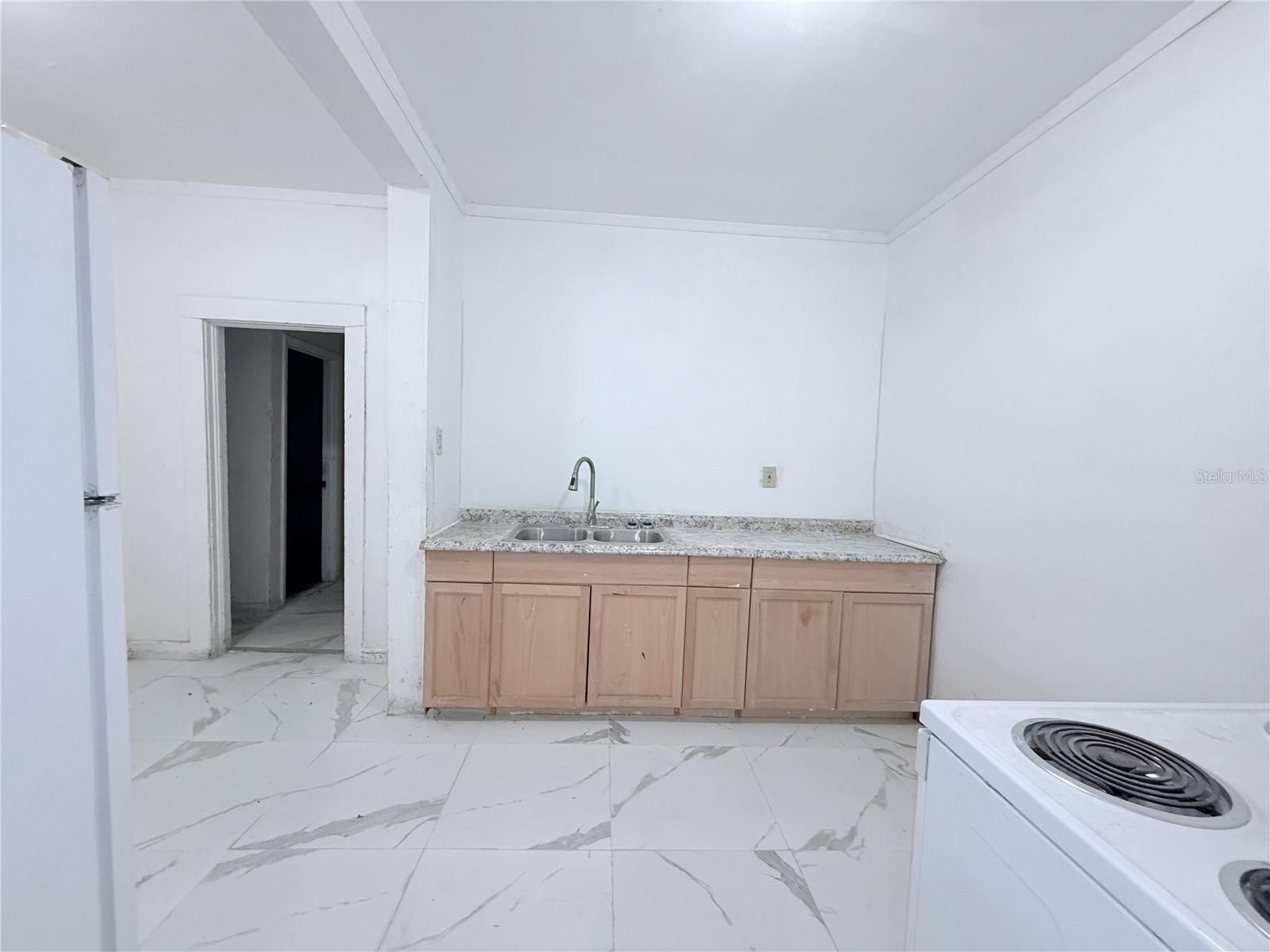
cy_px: 476
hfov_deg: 102.1
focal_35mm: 14
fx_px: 514
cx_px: 635
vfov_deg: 85.7
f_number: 2.2
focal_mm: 2.22
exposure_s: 1/60
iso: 200
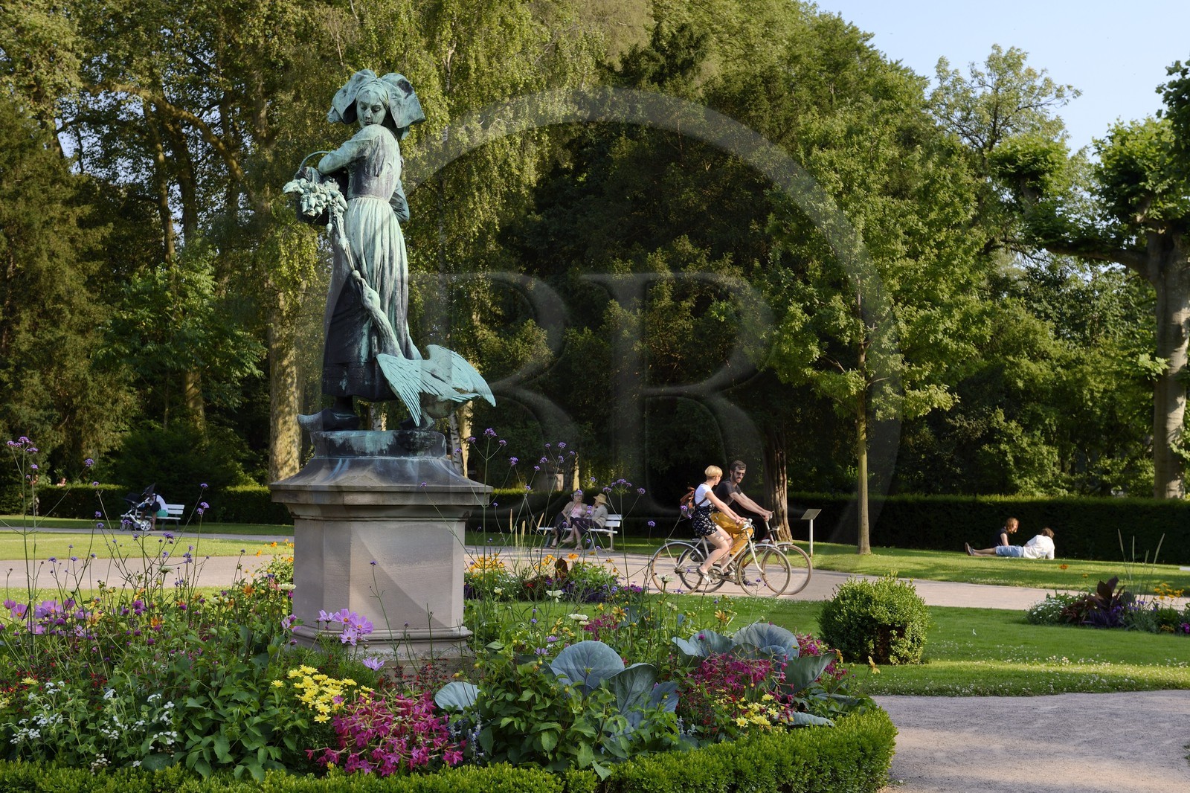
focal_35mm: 52
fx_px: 1718
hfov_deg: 38.2
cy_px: 396
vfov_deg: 26.0
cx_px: 595
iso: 200
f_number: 8
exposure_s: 1/250
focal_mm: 52
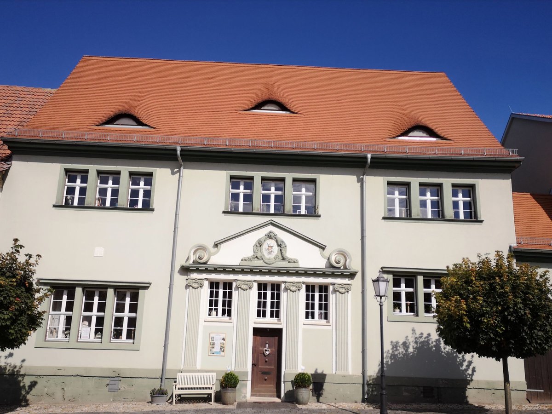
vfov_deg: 51.4
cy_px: 207
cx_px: 276
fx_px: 431
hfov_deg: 65.3
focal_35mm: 27
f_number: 1.8
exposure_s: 1/4464
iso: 50
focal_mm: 3.95
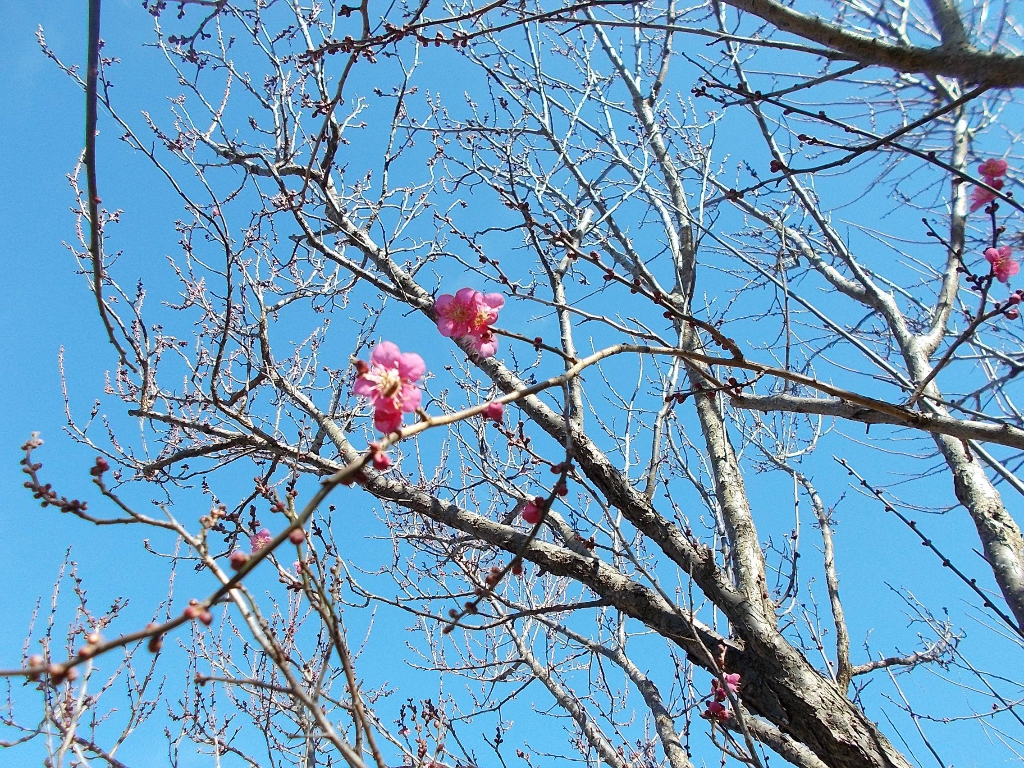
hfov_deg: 60.0
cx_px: 512
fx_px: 887
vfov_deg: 46.8
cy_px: 384
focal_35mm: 30
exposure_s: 1/320
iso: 80
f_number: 3.4
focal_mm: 5.3
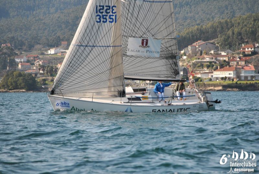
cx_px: 130
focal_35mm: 240
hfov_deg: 8.6
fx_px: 1730
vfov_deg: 5.8
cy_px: 87
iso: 400
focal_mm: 160
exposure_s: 1/1600
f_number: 5.3
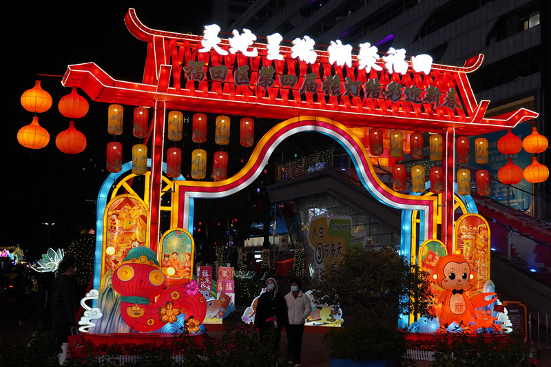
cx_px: 276
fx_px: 750
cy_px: 184
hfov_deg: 40.4
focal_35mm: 49
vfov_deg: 27.5
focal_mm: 33
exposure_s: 1/80
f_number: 4.5
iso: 320
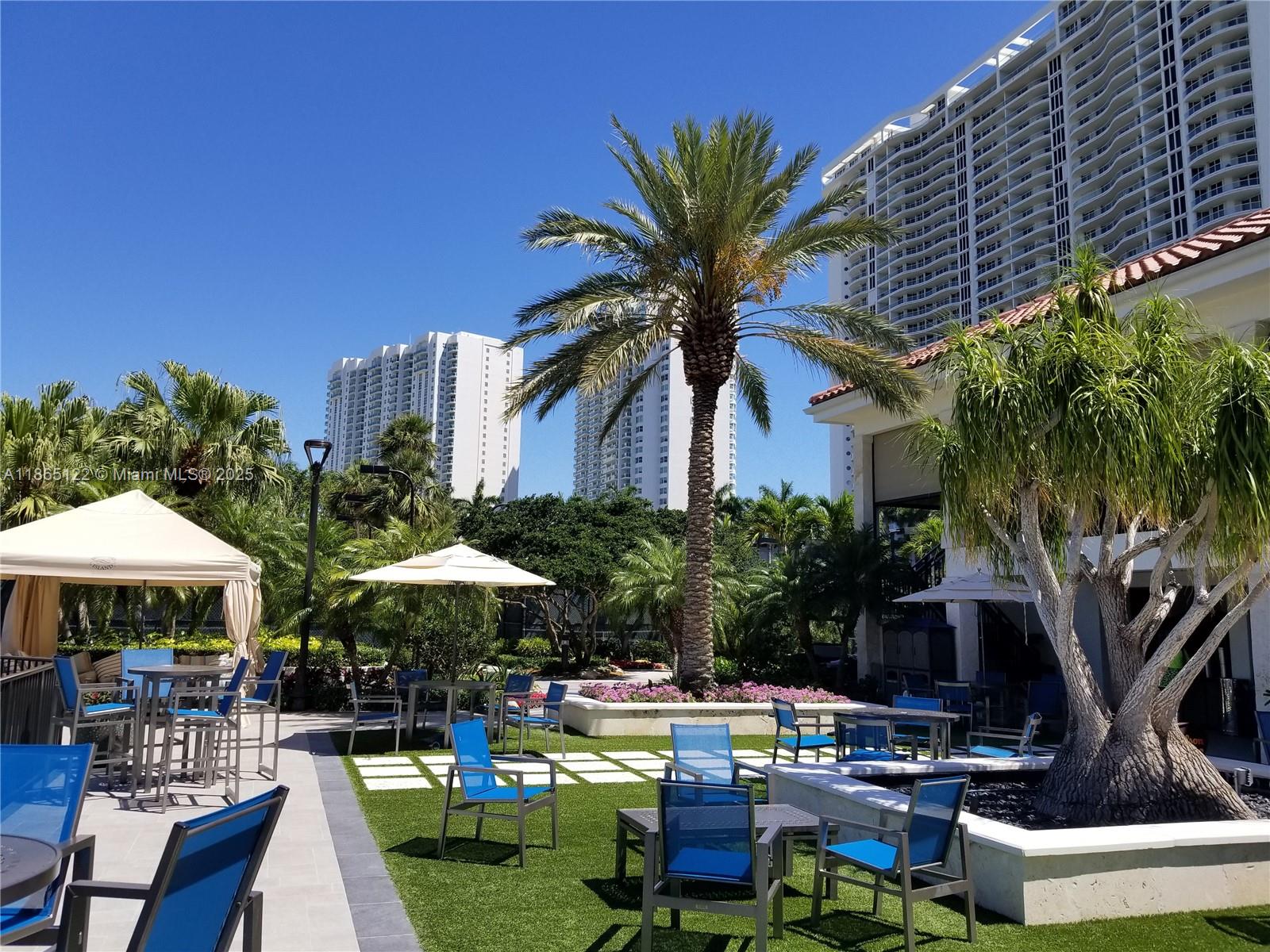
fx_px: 954
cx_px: 635
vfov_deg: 53.1
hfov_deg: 67.3
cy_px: 476
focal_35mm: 26
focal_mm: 4.25
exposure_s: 1/2880
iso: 50
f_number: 1.7
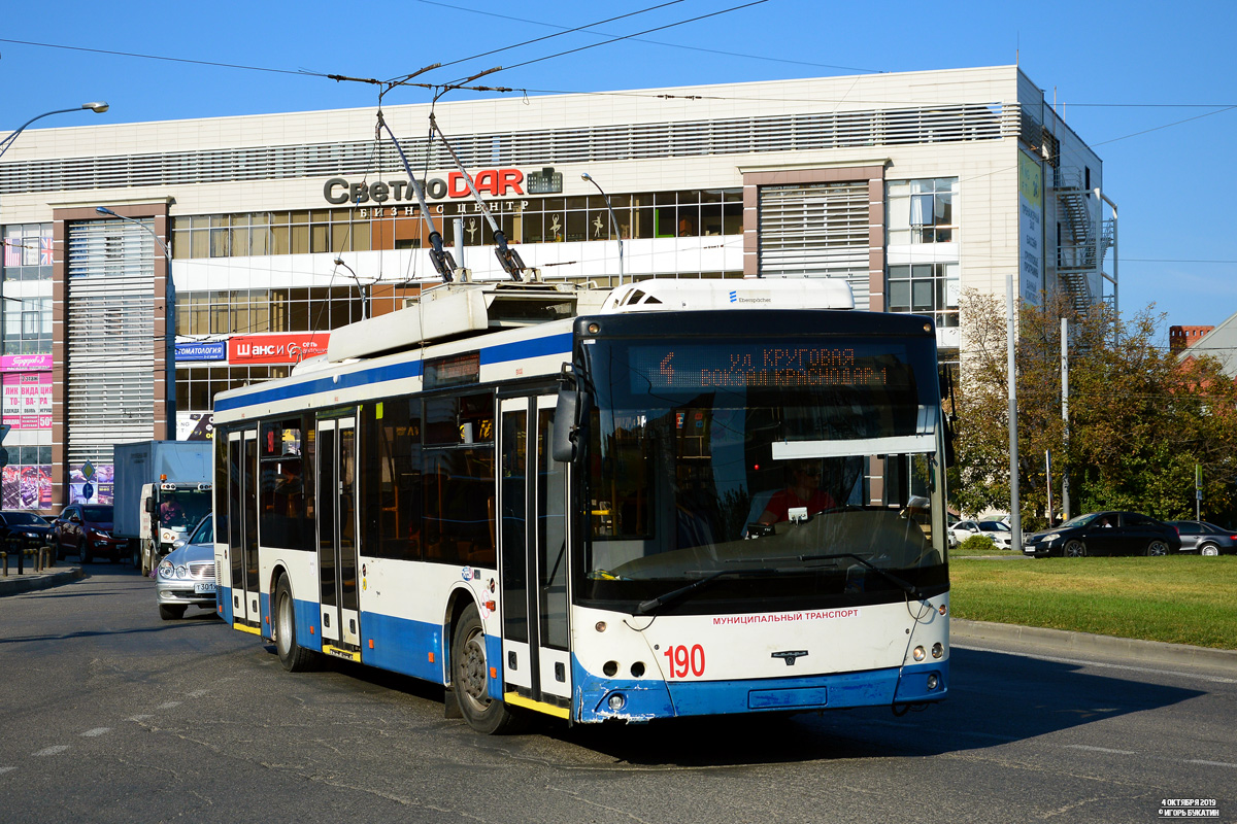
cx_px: 618
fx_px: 2319
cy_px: 412
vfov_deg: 20.2
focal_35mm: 68
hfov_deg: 29.9
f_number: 6.3
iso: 200
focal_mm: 45
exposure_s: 1/800
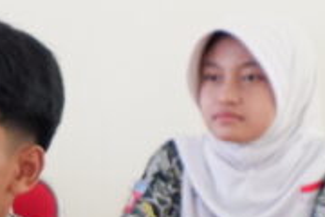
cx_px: -289
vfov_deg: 4.7
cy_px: 358
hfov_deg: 6.9
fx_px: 2618
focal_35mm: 290
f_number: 5.6
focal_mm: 45
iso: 3200
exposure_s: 1/17
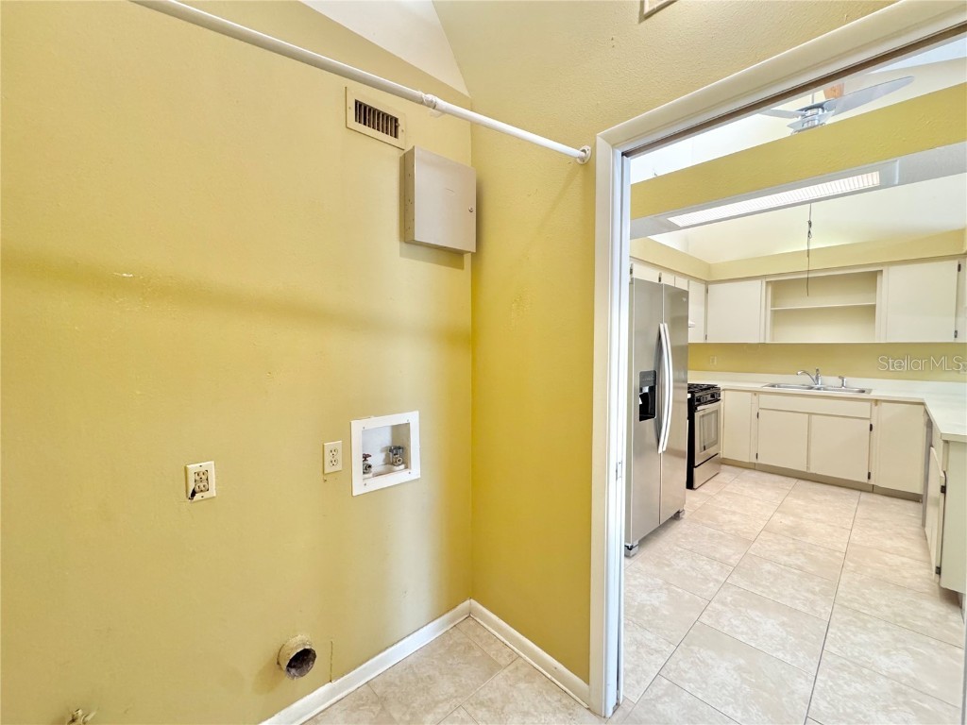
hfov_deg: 102.1
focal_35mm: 14
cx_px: 484
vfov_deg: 85.7
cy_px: 362
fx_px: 391
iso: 320
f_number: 2.2
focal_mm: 2.22
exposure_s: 1/60
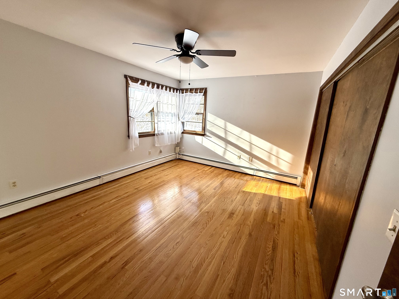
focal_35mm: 14
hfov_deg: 102.1
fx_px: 161
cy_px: 150
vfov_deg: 85.7
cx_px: 200
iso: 64
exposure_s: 1/179
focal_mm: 2.22
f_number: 2.2
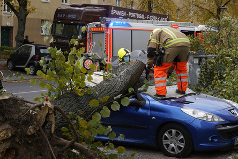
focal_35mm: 67
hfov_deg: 30.1
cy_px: 80
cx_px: 119
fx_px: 443
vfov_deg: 20.3
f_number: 8
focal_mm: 66
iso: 160
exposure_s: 1/60
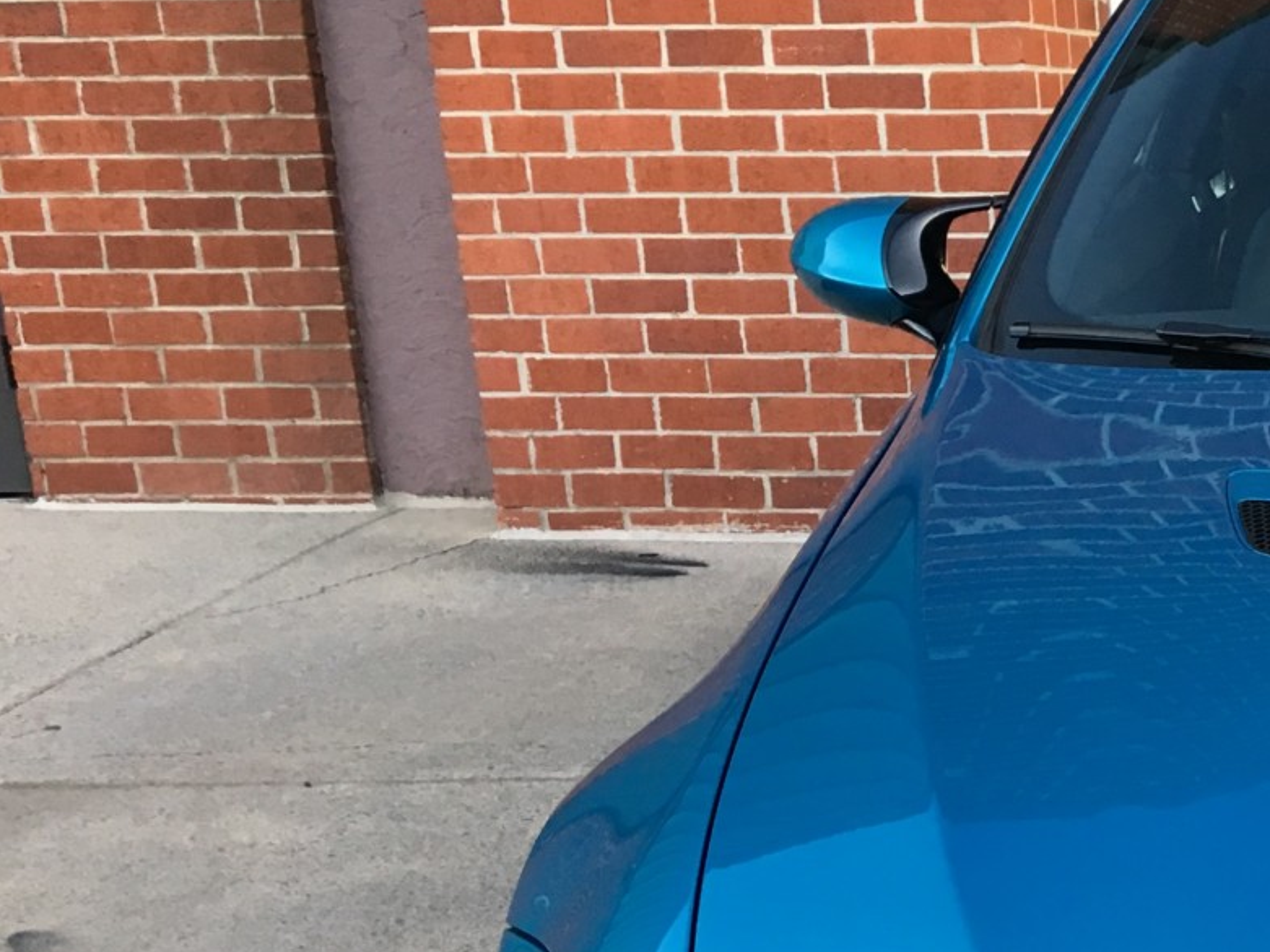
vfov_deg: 18.8
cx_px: 1664
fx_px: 2789
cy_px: 997
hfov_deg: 22.8
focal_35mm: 76
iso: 32
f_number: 2.2
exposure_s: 1/30
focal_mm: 4.15
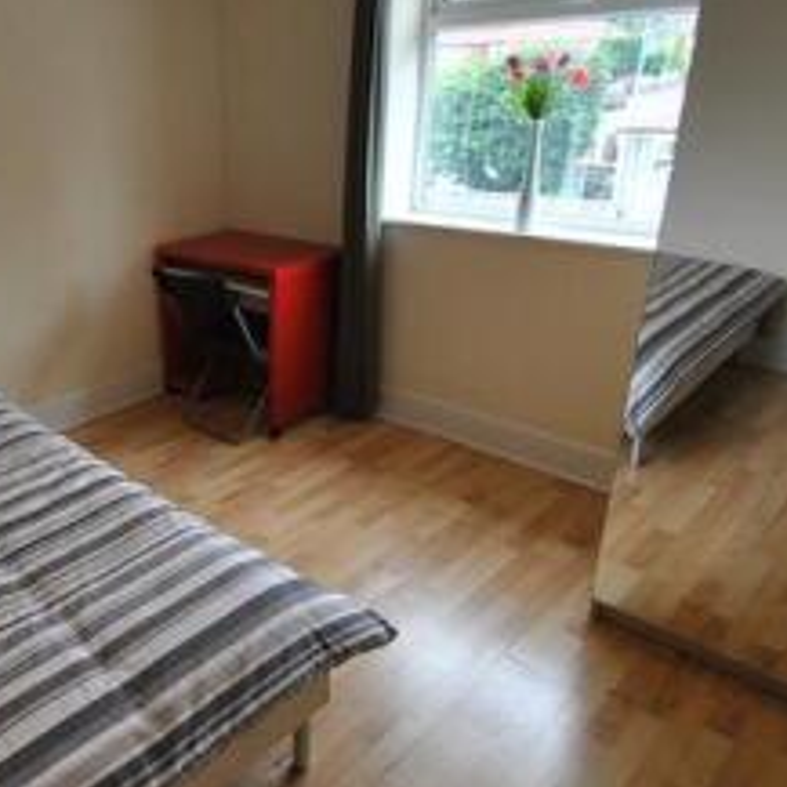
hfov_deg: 54.0
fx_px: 720
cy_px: 379
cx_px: 174
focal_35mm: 28
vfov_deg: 57.3
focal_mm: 10
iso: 200
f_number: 4.5
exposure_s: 1/80
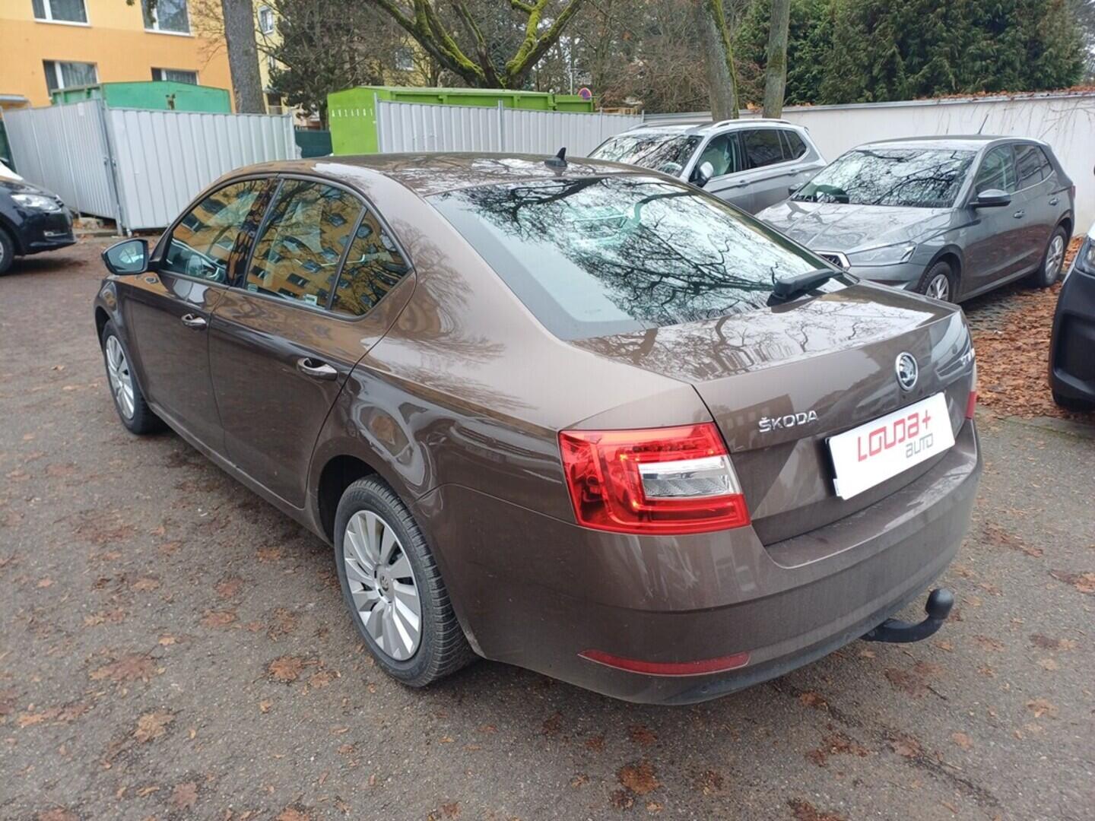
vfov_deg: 54.9
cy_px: 410
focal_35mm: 25
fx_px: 791
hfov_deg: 69.4
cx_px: 548
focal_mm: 4.65
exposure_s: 1/100
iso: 50
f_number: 1.8
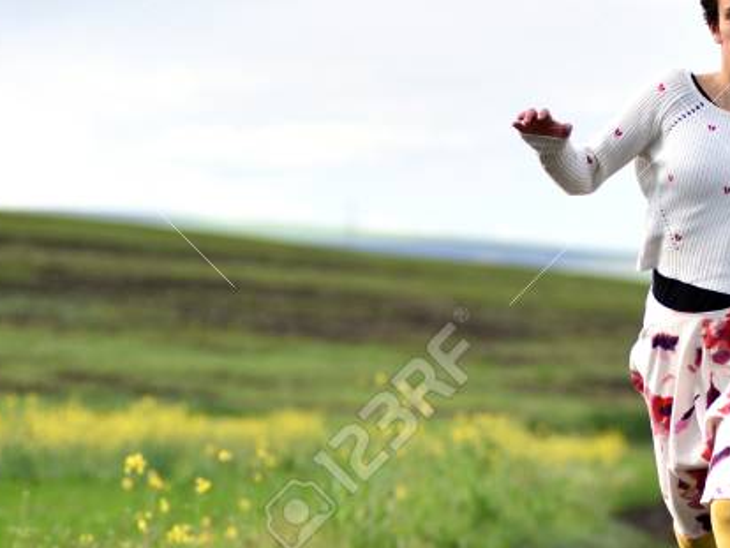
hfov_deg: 5.8
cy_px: 367
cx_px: 696
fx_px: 7132
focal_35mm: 338
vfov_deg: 4.4
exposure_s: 1/1250
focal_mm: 112
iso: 200
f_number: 2.8
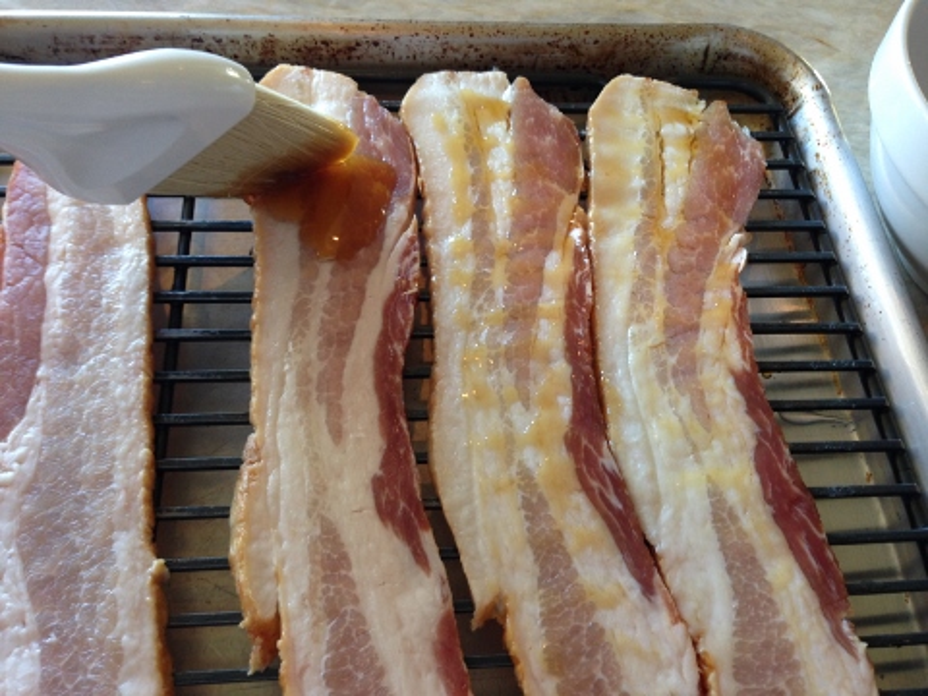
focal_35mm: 33
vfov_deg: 42.9
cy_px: 348
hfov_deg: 55.4
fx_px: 885
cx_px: 464
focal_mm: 4.12
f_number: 2.4
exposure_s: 1/20
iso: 80
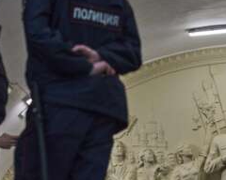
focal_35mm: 199
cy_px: 107
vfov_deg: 7.8
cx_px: 153
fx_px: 1331
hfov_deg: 9.7
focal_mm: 76
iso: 1600
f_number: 4
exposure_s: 1/400
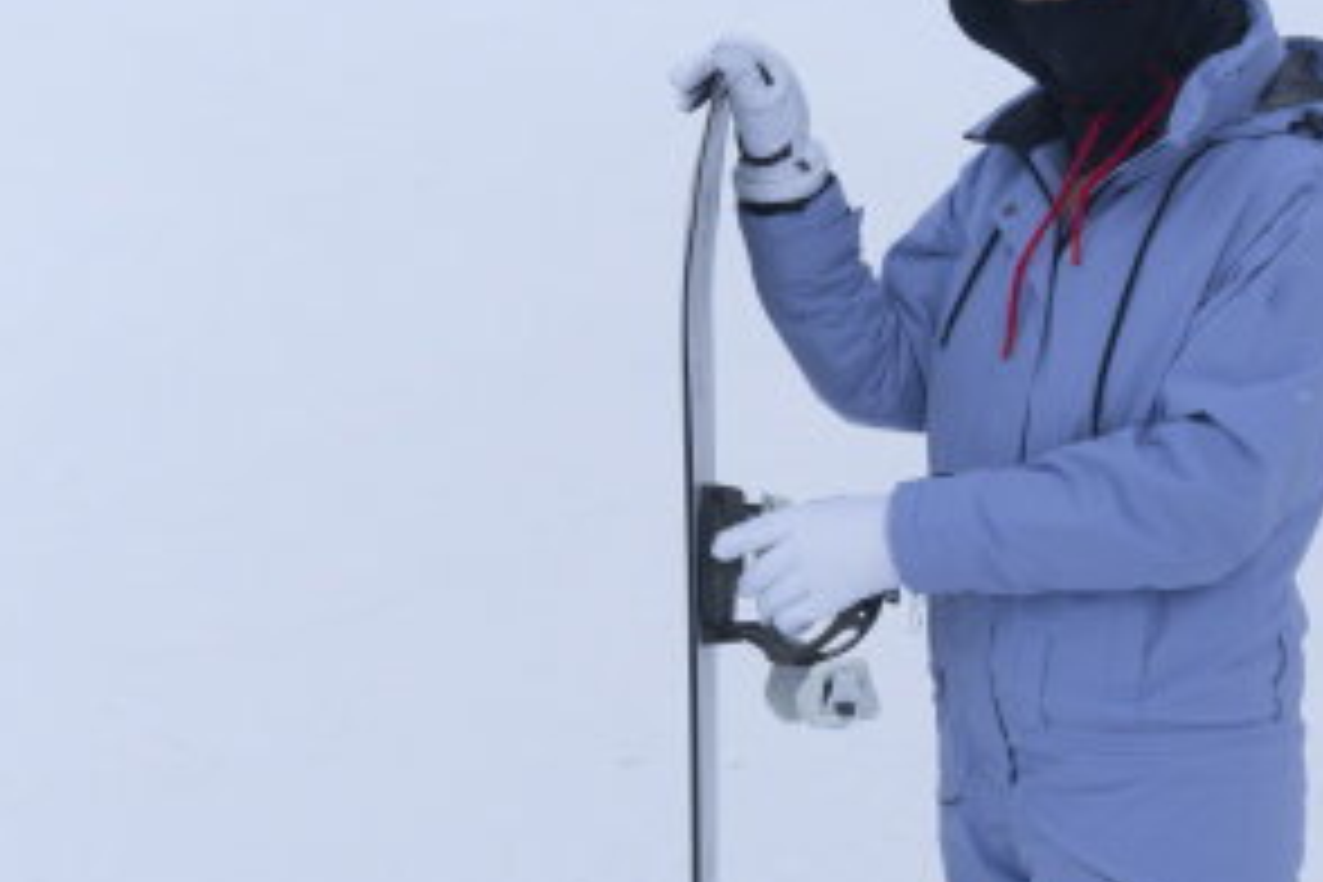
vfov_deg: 17.4
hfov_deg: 25.9
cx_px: 855
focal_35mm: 78
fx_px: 2868
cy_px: 572
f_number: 6.3
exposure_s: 1/500
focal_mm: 25
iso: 200
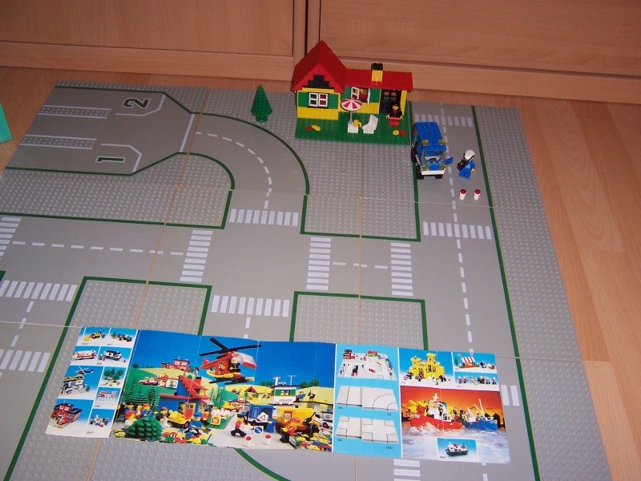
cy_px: 240
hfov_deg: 51.4
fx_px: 667
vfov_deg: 39.7
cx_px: 320
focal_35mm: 36
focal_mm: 5.6
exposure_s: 1/60
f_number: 2.8
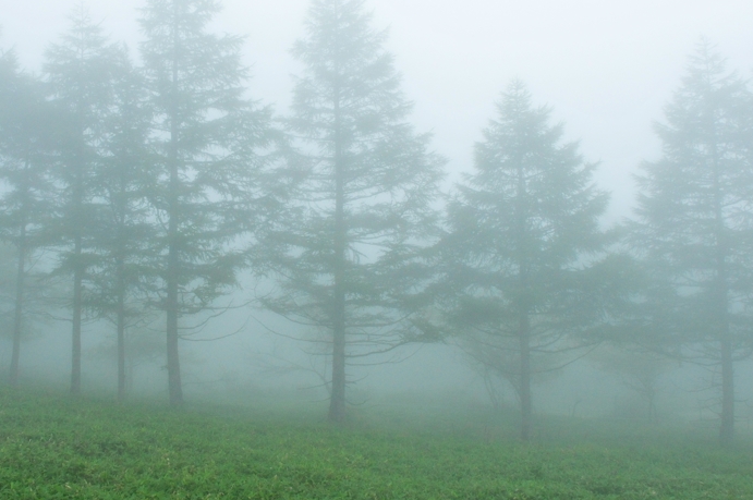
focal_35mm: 40
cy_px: 178
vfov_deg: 33.1
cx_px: 301
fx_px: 836
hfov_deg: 48.2
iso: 800
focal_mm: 18
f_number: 11
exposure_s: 1/200
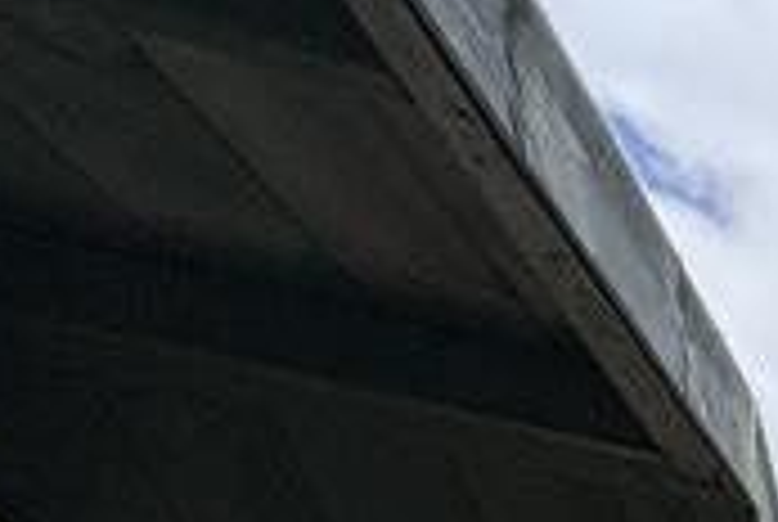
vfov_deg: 11.1
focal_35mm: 86
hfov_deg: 12.6
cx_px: 2172
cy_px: 1508
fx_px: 1862
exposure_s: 1/889
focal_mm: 2.22
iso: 50
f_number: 2.2
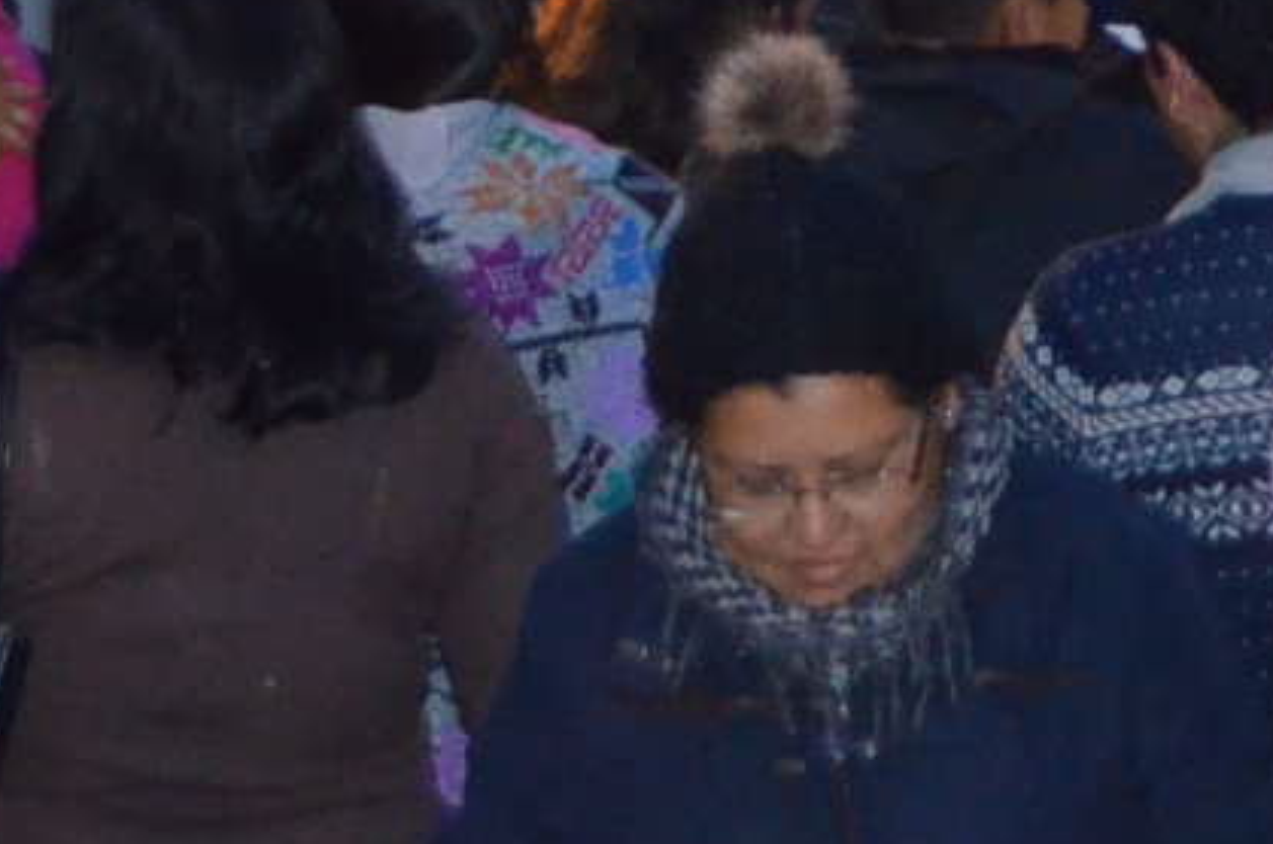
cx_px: 1607
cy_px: -1111
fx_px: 8721
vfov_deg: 5.4
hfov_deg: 8.2
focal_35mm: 247
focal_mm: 28
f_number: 4.5
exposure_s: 1/60
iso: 2800
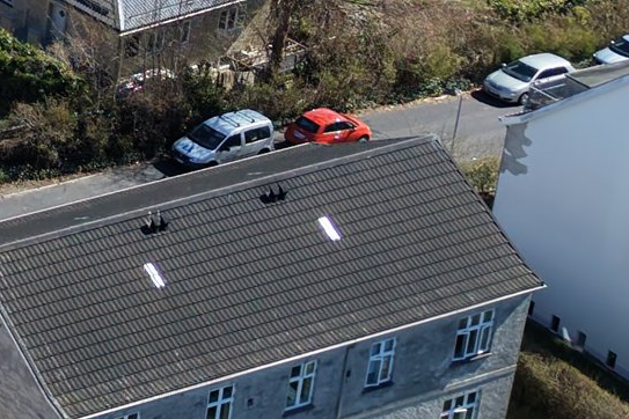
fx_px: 2411
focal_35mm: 138
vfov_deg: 9.5
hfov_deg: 12.1
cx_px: -850
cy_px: -309
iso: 330
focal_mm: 8.67
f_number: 1.8
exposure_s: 1/5000
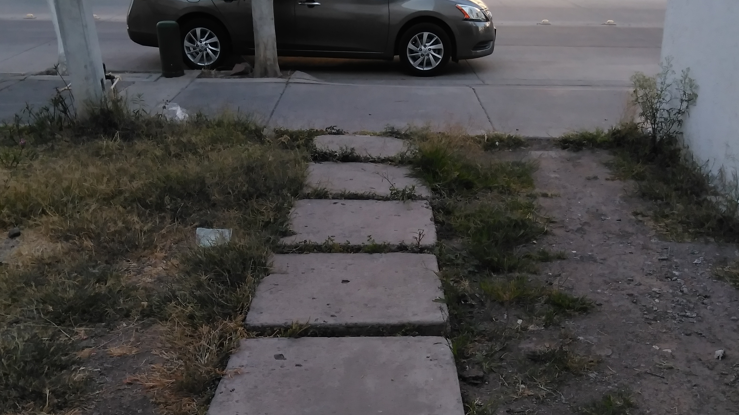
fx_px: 745
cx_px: 369
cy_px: 300
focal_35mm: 38
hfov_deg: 52.8
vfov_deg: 30.8
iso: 100
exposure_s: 1/340
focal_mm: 3.63
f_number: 1.8
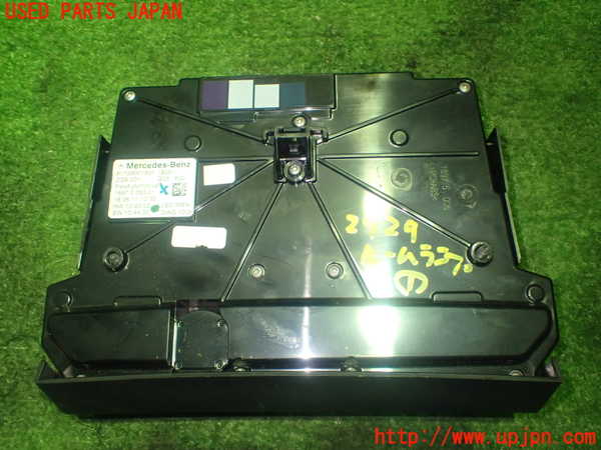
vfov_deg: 44.2
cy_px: 225
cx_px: 300
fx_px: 556
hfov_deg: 56.8
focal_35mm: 32
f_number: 2.4
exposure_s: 1/30
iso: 500
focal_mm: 5.79
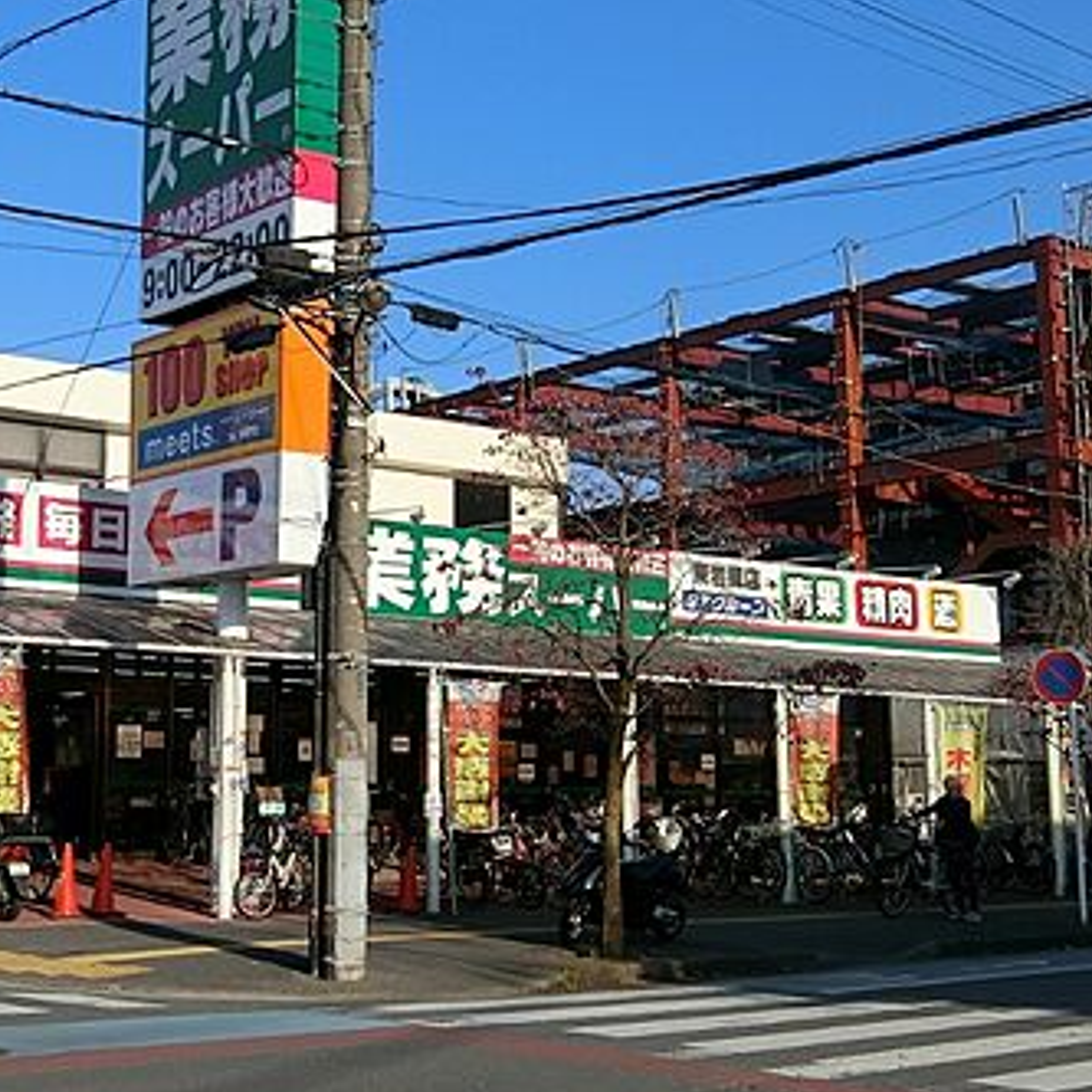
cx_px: 325
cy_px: 497
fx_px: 1999
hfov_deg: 30.2
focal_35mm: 56
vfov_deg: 30.5
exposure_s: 1/200
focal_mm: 7.2
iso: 80
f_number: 8.7
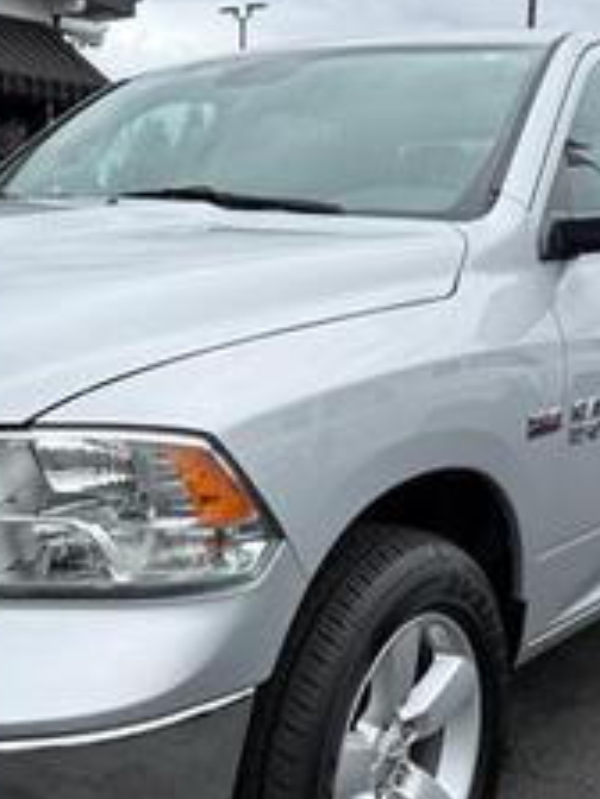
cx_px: 218
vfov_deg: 35.4
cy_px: 478
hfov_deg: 26.9
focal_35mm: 54
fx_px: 1248
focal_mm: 6.76
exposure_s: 1/2232
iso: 80
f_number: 1.78
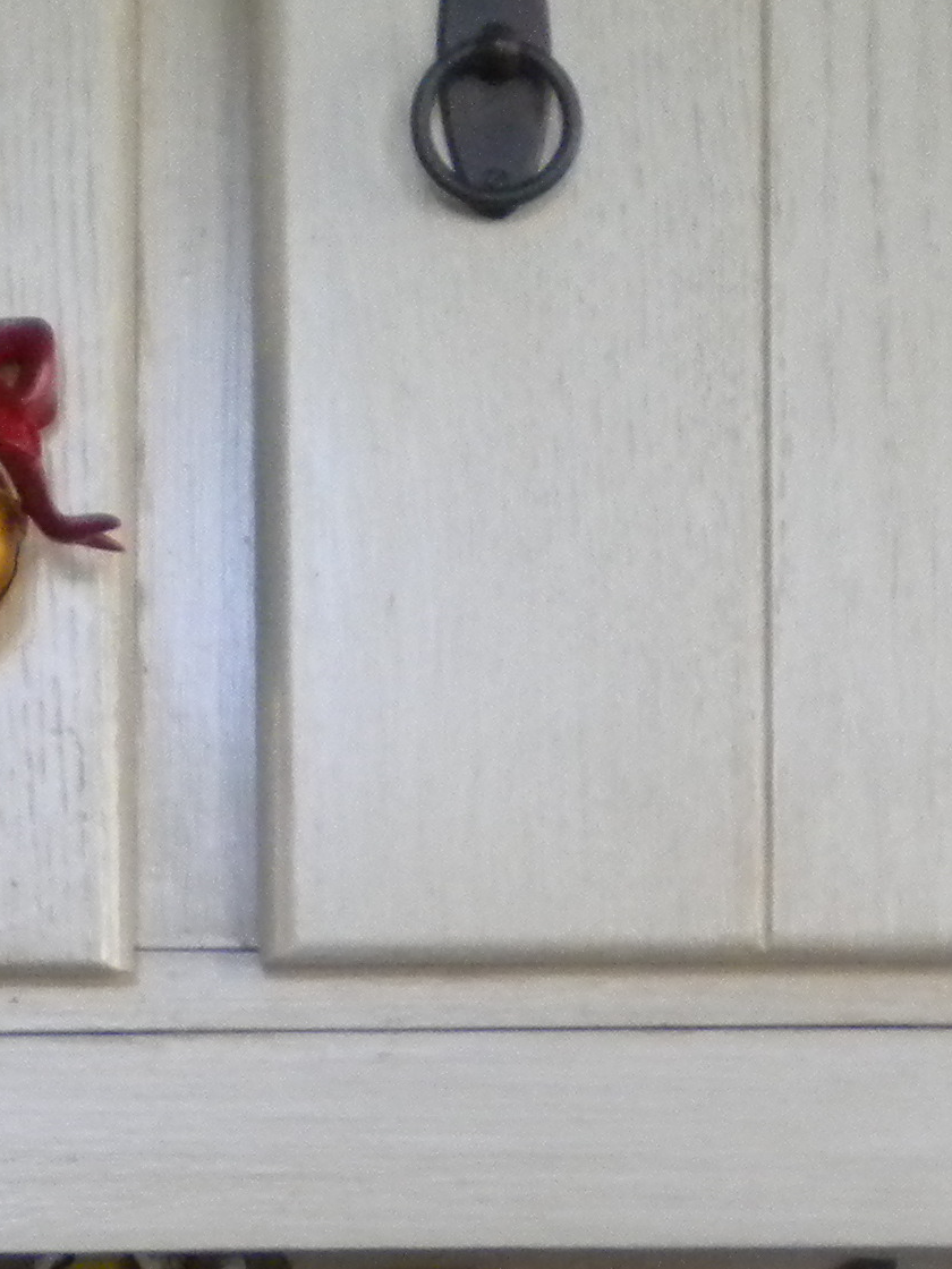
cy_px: 1513
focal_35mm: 114
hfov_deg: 12.9
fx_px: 4180
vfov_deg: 16.6
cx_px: 158
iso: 400
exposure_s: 1/68.8
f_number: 3.1
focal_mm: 6.3
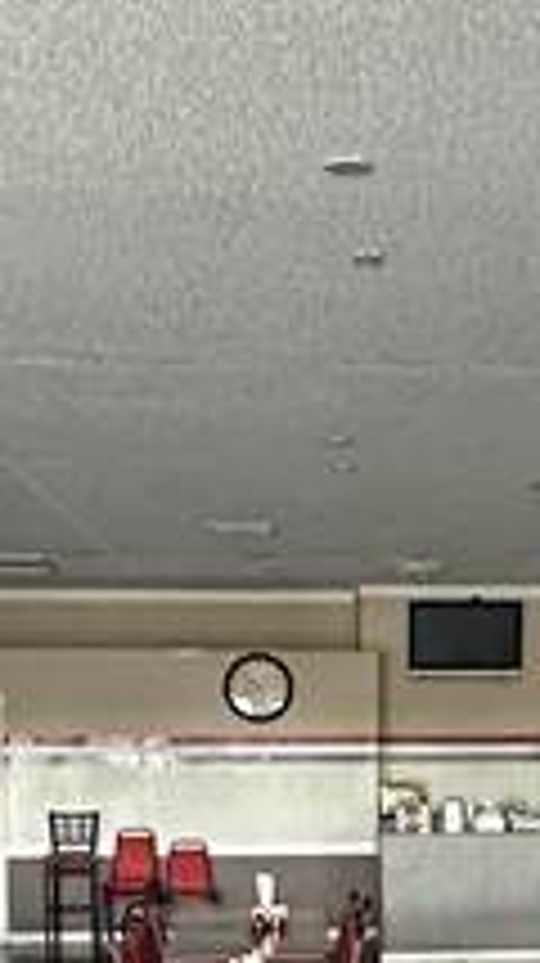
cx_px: 504
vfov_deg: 27.7
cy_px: 904
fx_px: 1863
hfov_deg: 16.2
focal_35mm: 73
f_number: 2.2
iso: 1000
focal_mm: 2.22
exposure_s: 1/60
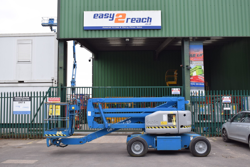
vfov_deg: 34.3
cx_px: 125
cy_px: 84
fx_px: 271
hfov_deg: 49.5
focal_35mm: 39
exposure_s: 1/200
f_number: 7.1
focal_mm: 26
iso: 400
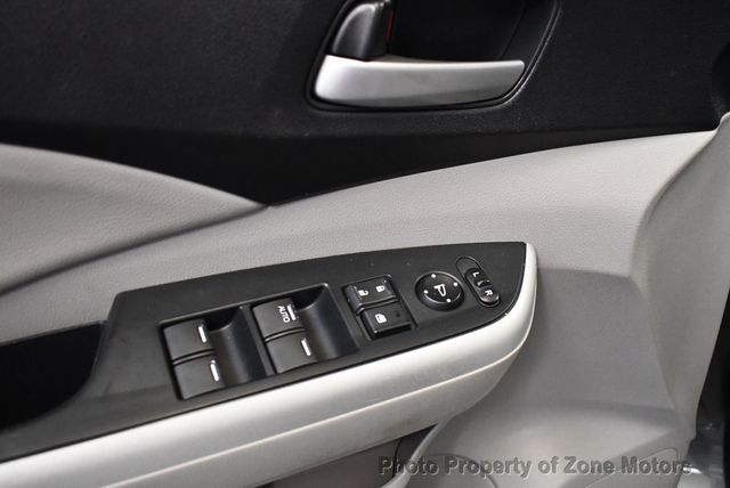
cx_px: 365
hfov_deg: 53.1
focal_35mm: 36
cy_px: 244
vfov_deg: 36.9
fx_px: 731
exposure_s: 1/125
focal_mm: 18
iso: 3200
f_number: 3.5
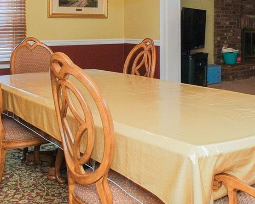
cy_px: 44
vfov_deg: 28.6
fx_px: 393
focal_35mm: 52
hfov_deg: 35.4
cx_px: 184
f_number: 8
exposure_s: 1/60
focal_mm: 10
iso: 800
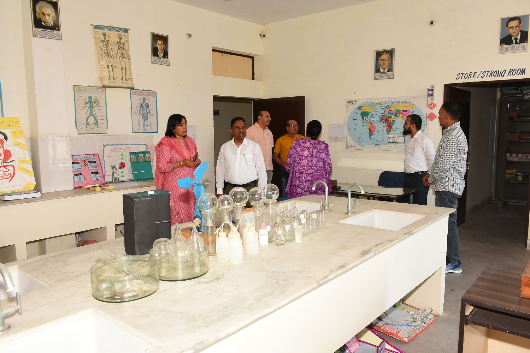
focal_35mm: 27
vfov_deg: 47.9
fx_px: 397
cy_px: 176
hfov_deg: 67.4
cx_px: 265
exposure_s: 1/125
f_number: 7.1
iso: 640
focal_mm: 18
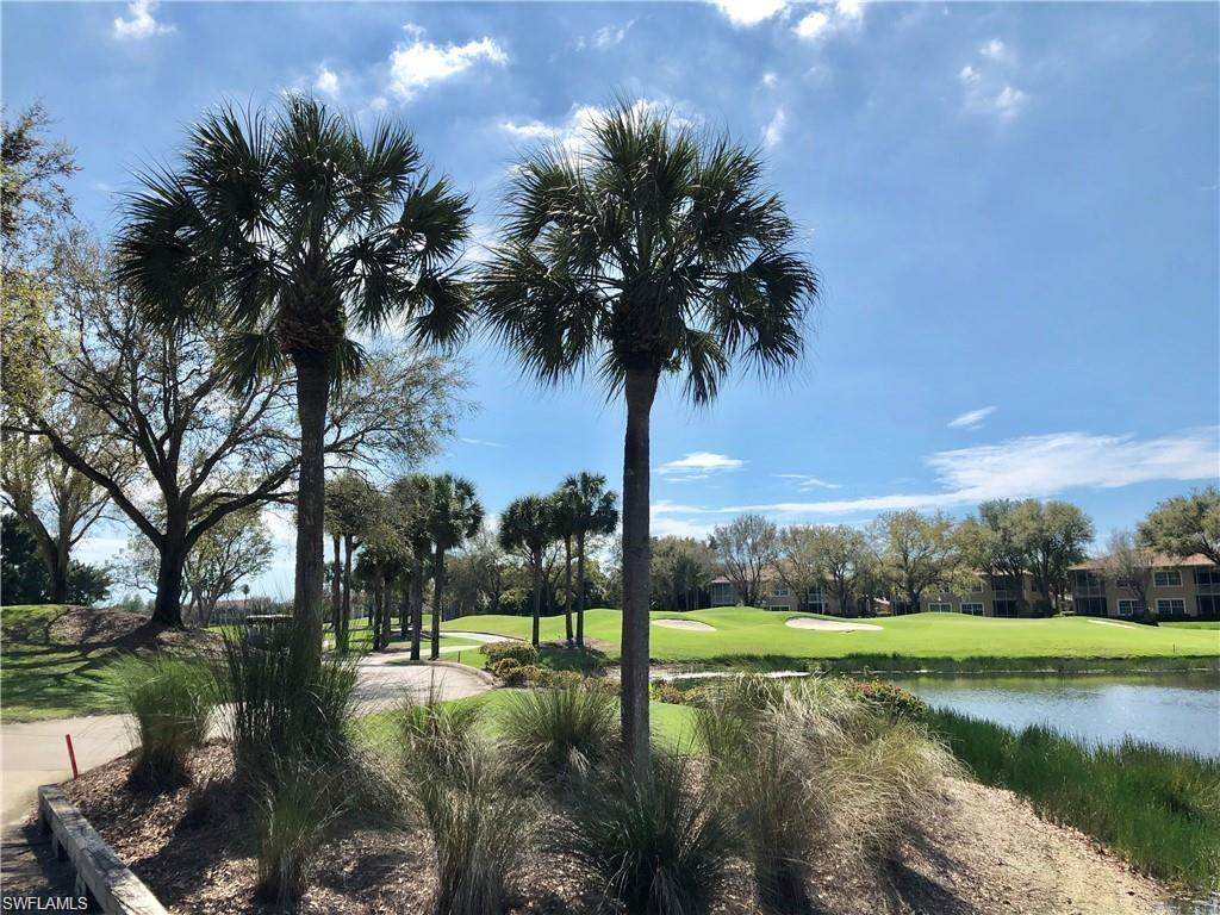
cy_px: 458
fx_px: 987
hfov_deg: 63.4
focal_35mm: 28
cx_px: 610
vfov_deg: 49.7
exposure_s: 1/3745
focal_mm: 3.99
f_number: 1.8
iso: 20
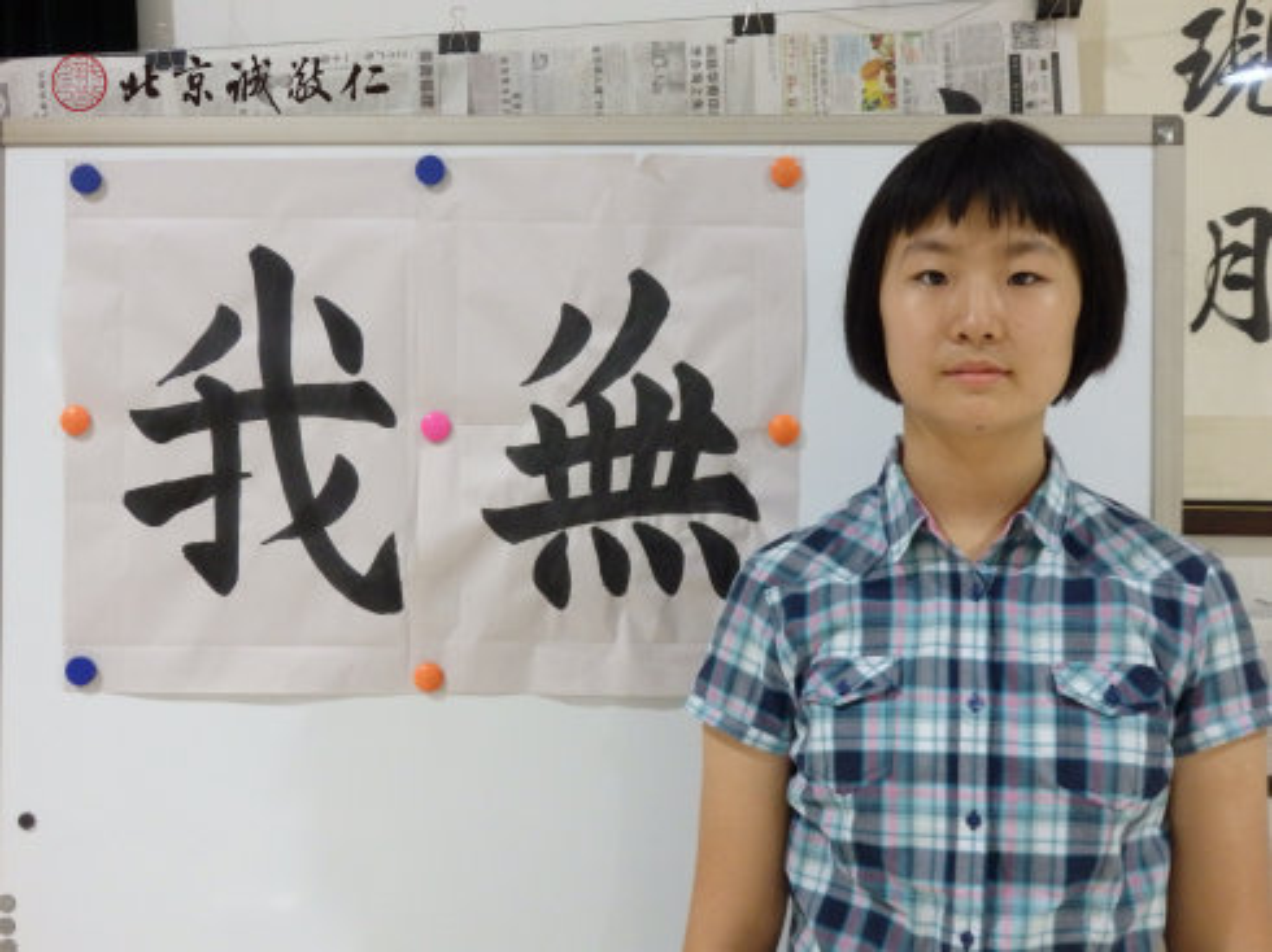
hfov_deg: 50.2
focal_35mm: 37
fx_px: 1359
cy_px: 476
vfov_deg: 38.6
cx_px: 636
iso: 800
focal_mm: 6.6
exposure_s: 1/20
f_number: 3.6
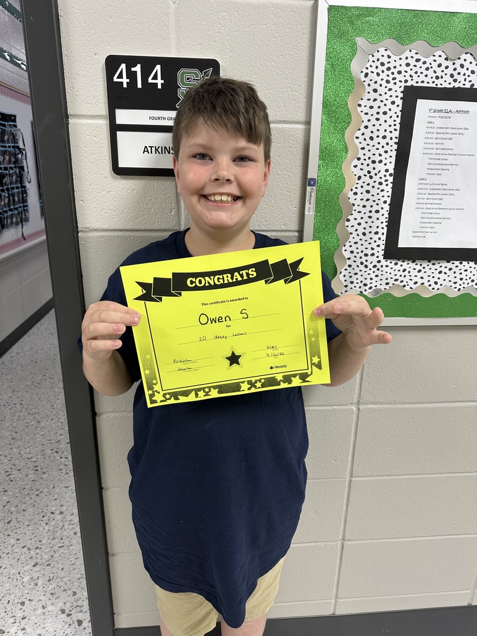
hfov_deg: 56.8
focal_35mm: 24
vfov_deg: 71.6
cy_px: 318
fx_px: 441
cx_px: 238
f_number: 1.78
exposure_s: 1/60
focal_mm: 6.86
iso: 125
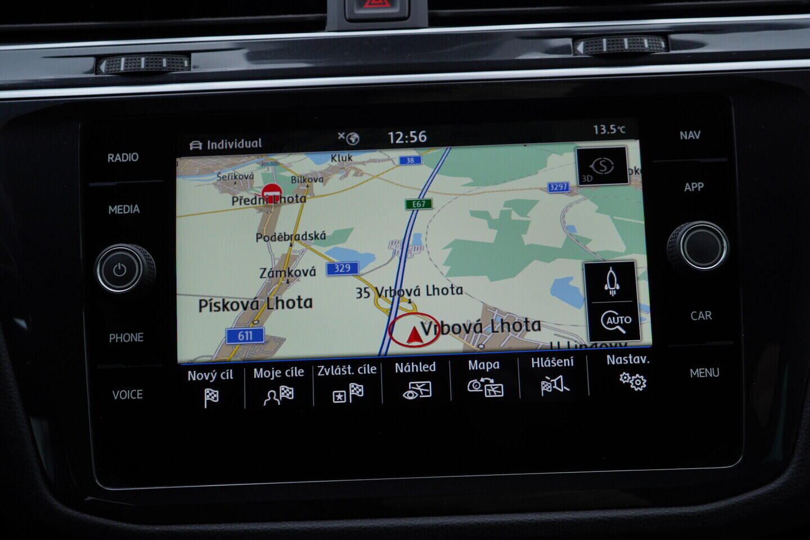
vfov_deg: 36.9
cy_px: 270
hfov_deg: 53.1
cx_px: 405
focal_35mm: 36
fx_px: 810
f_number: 4
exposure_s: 1/80
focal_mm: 24
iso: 125
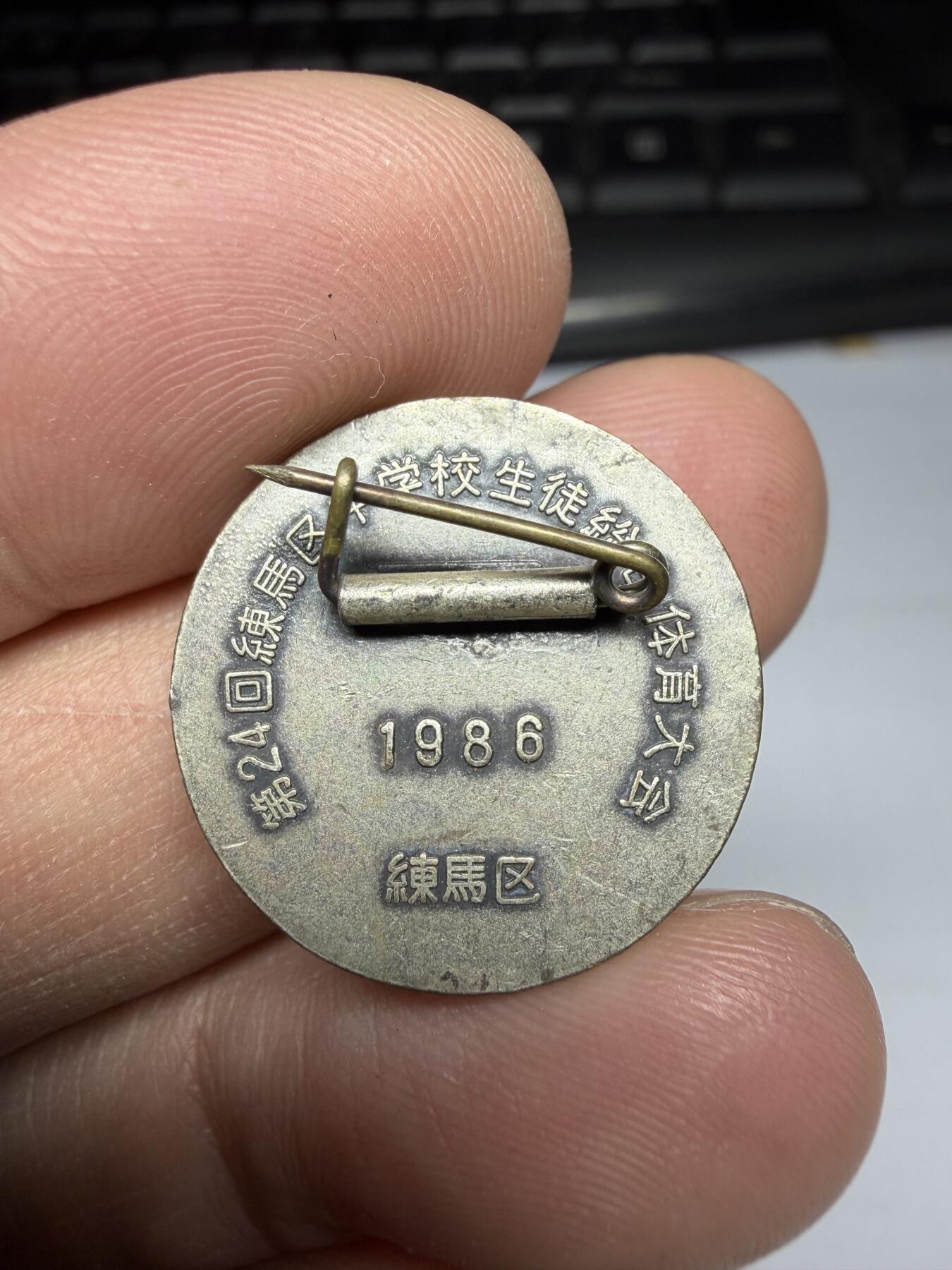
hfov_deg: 53.1
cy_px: 635
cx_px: 476
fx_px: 953
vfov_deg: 67.3
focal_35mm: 26
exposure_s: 1/121
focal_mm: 2.22
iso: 50
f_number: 2.2
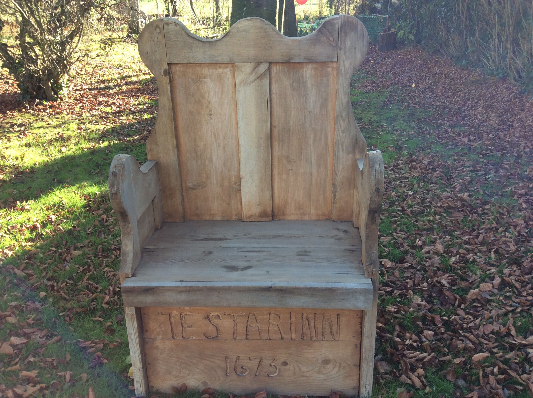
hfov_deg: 56.9
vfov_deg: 44.1
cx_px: 266
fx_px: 492
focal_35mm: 32
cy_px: 199
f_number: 2.4
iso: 32
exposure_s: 1/105
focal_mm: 3.3
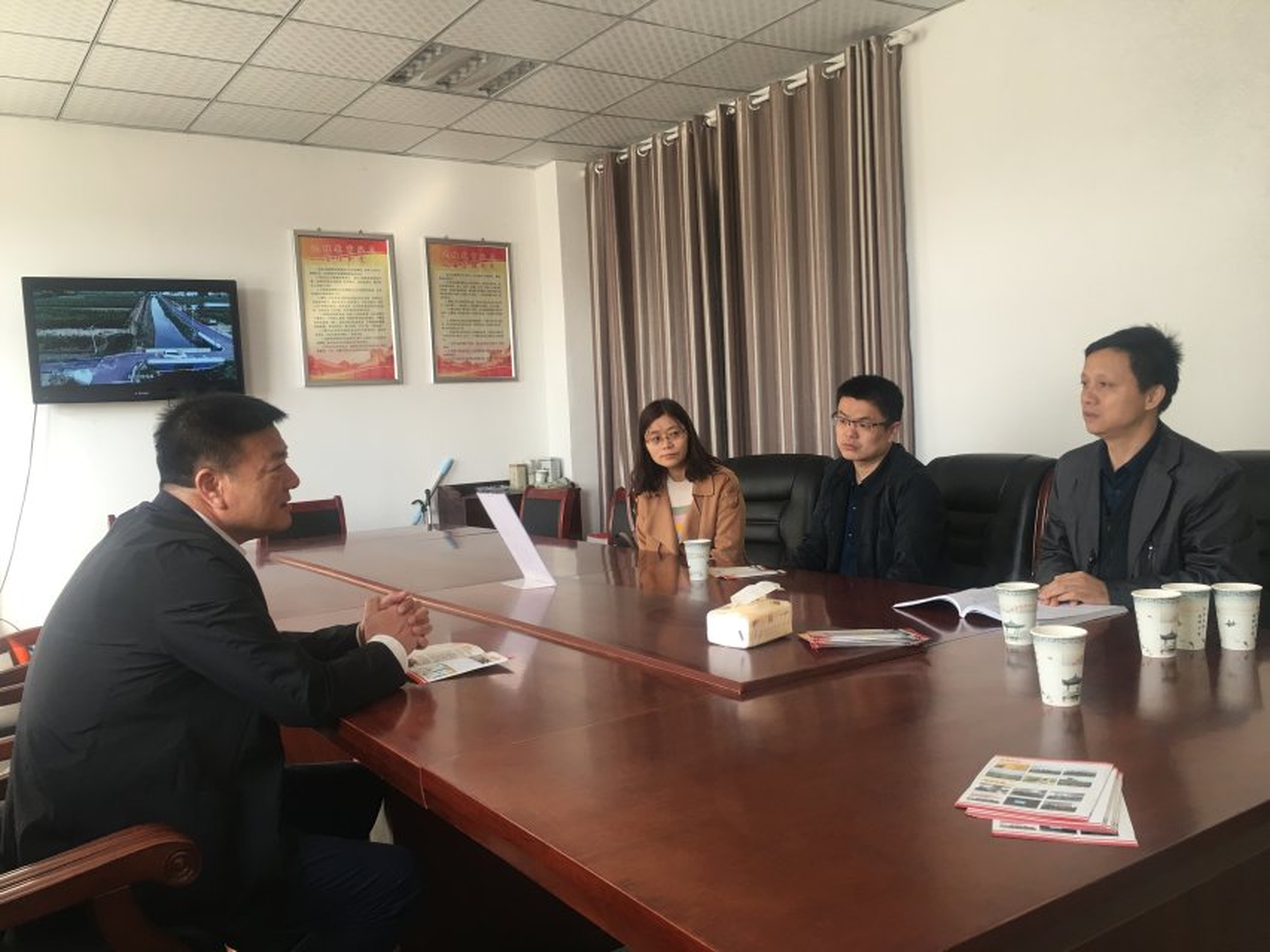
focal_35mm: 29
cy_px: 476
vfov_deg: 48.2
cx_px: 635
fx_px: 1064
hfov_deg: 61.7
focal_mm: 4.15
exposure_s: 1/33
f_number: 2.2
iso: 25
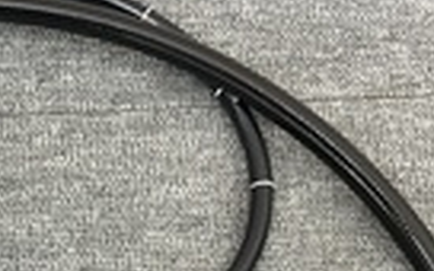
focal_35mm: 81
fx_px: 958
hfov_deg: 23.4
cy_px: 430
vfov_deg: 14.8
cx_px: -80
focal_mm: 5.7
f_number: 1.5
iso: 64
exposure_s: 1/60
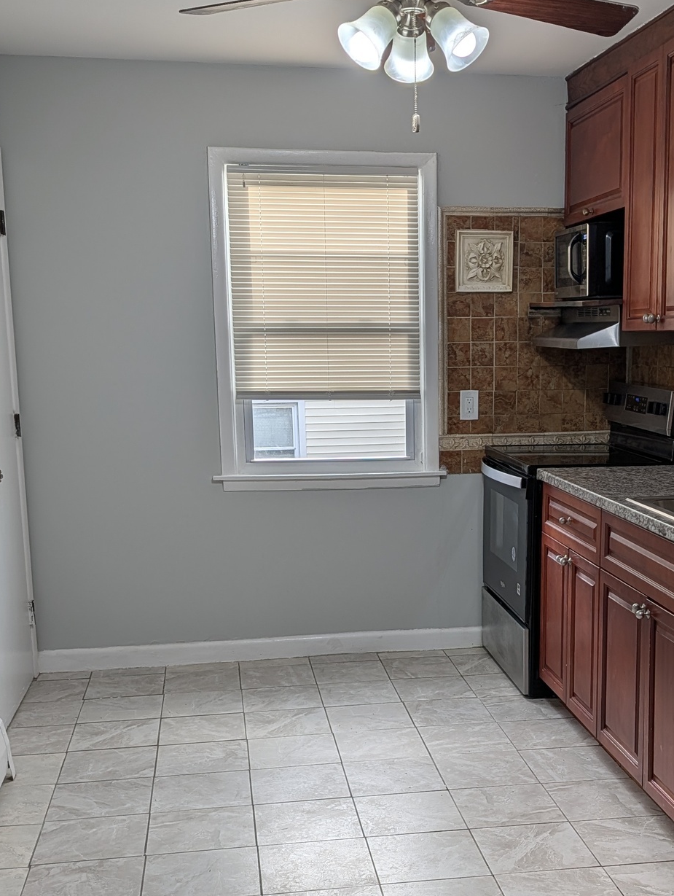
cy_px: 569
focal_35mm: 45
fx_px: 1166
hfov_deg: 32.0
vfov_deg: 41.7
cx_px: 447
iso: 20
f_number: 1.68
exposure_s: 1/789
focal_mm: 6.9
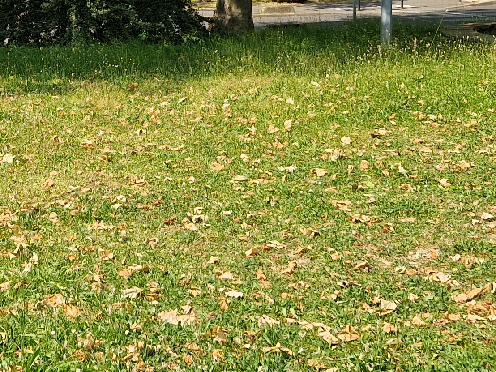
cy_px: 68
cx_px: 107
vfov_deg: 17.6
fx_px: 1189
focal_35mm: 83
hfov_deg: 23.3
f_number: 1.8
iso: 50
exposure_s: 1/1308
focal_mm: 5.4
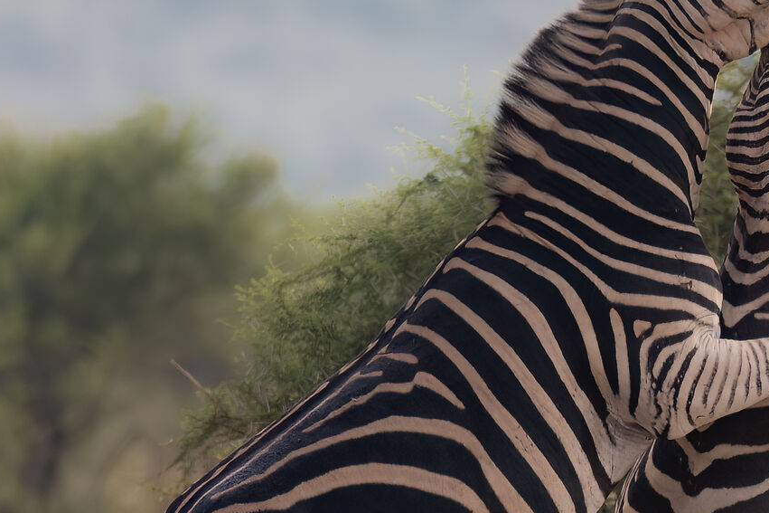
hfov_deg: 1.0
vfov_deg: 0.6
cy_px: 375
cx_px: 580
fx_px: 45167
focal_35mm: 2115
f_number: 6.3
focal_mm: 500
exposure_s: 1/500
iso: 250
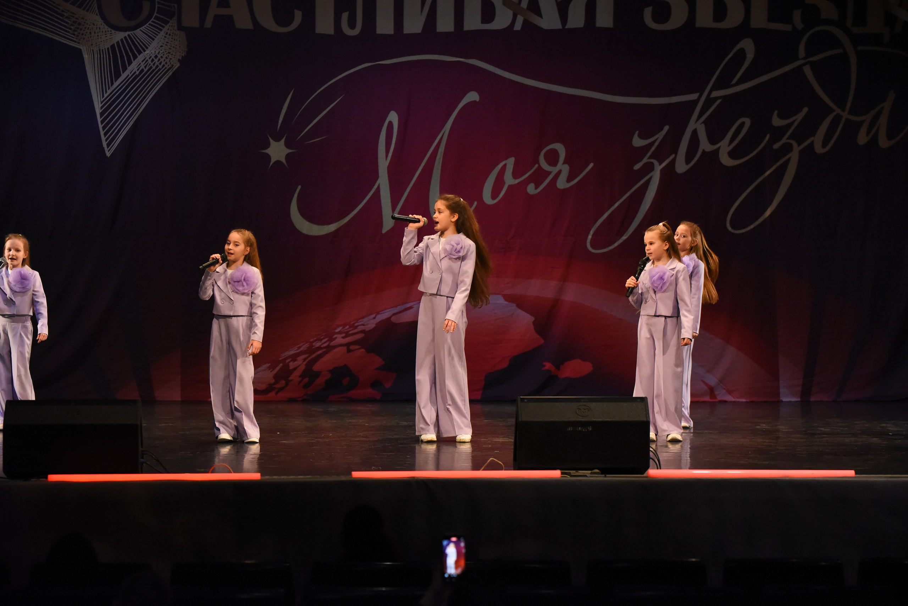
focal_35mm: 102
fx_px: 2574
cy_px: 303
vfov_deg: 13.4
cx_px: 454
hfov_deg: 20.0
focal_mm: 102
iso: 5000
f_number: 3.5
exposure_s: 1/640
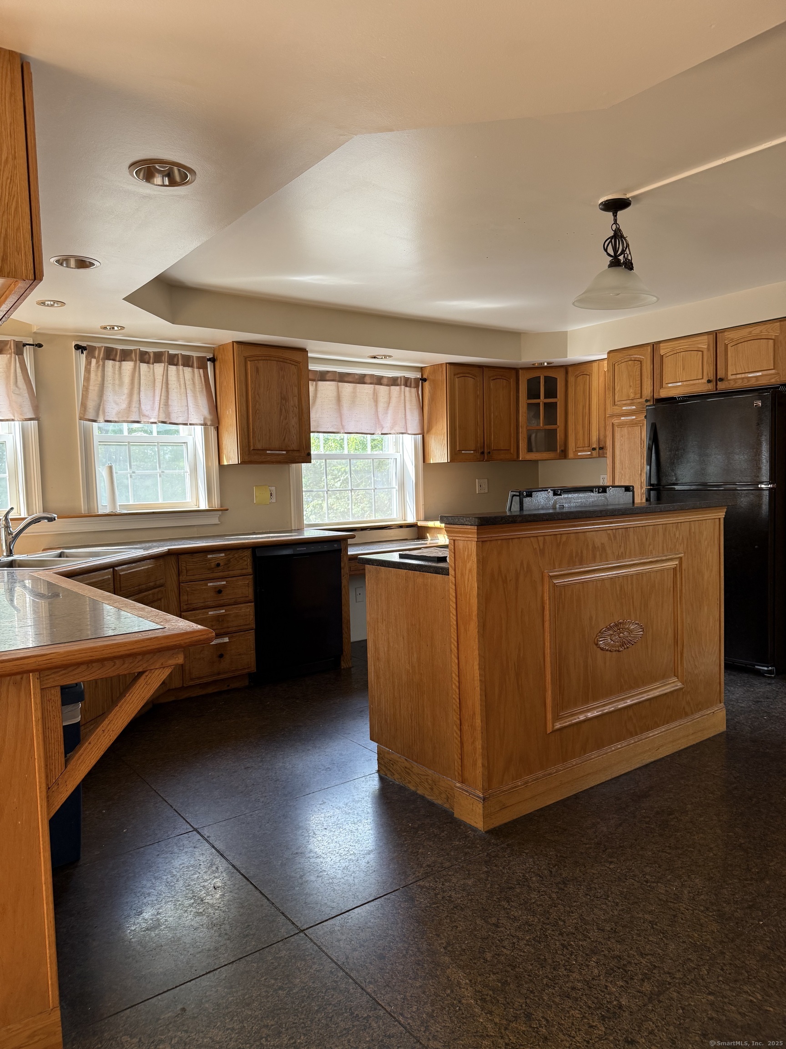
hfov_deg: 56.8
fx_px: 727
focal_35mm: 24
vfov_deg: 71.6
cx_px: 393
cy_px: 524
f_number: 1.78
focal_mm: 6.76
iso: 160
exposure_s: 1/148
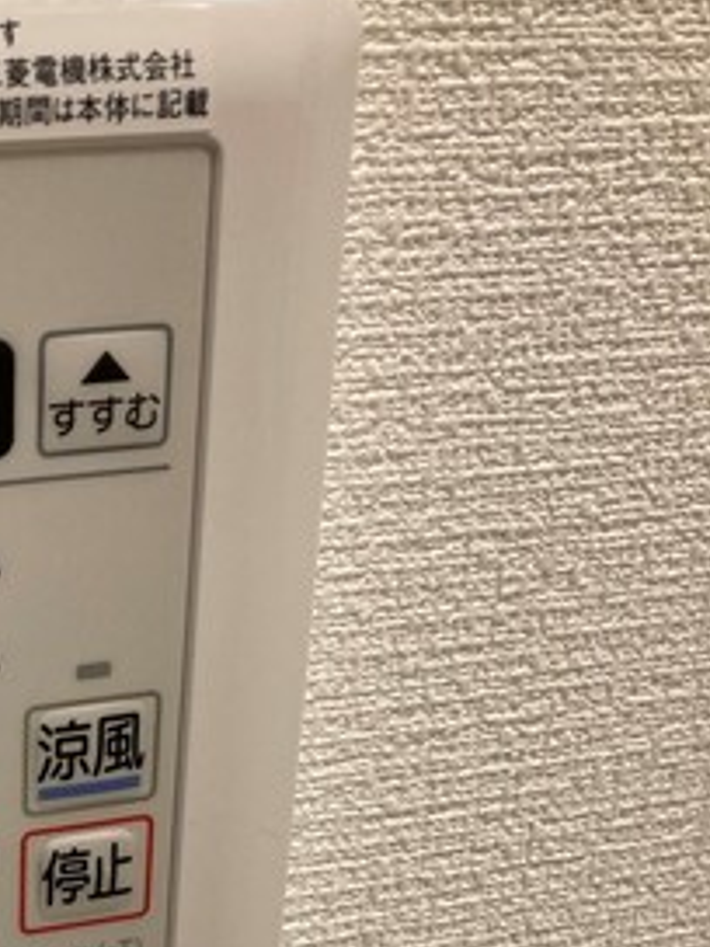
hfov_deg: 20.9
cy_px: 964
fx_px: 1805
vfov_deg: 27.6
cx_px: -118
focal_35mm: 66
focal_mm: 3.99
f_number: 1.8
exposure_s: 1/100
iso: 64
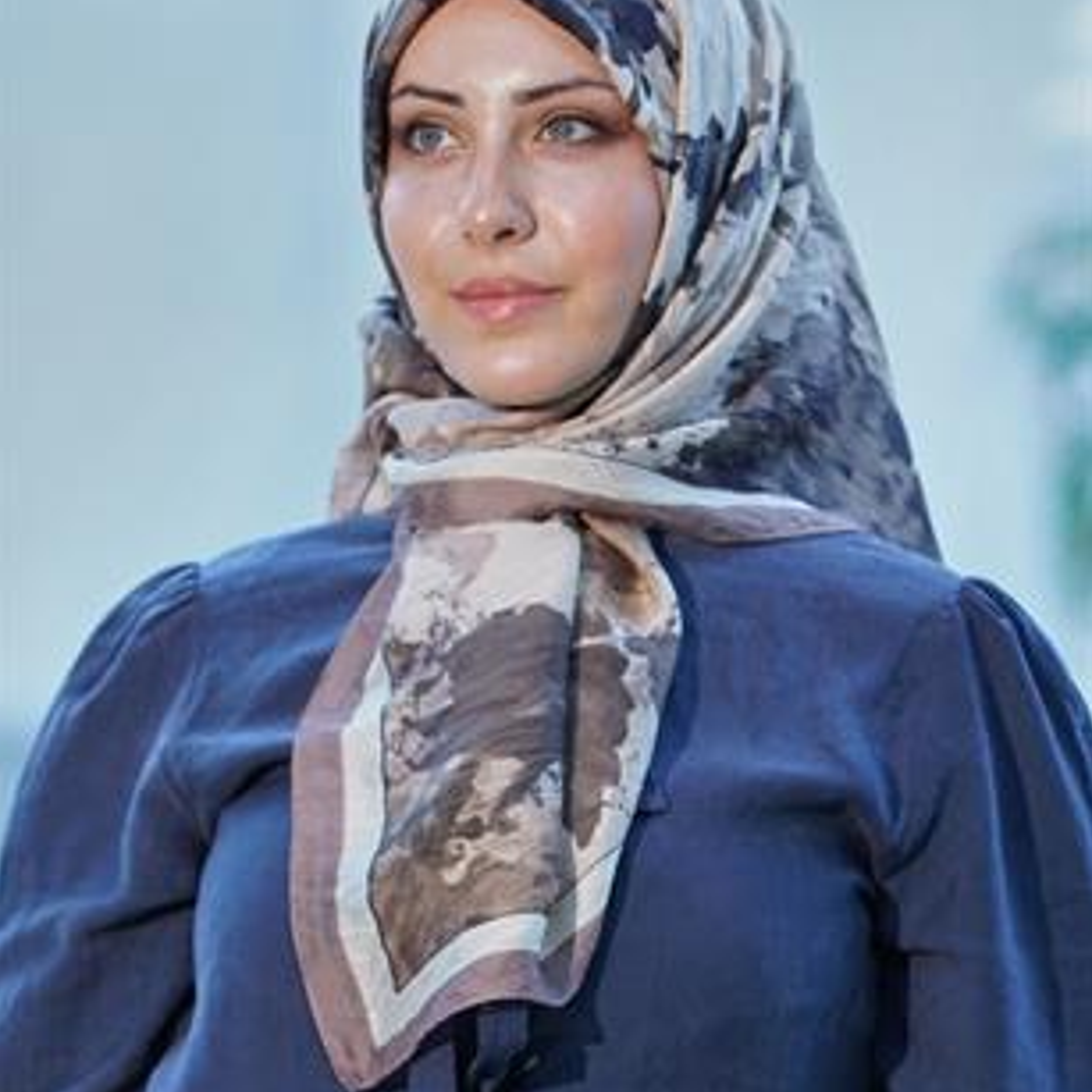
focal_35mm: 148
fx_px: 5282
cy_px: 505
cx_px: 544
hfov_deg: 11.8
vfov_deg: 11.8
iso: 640
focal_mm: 115
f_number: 3.5
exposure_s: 1/200
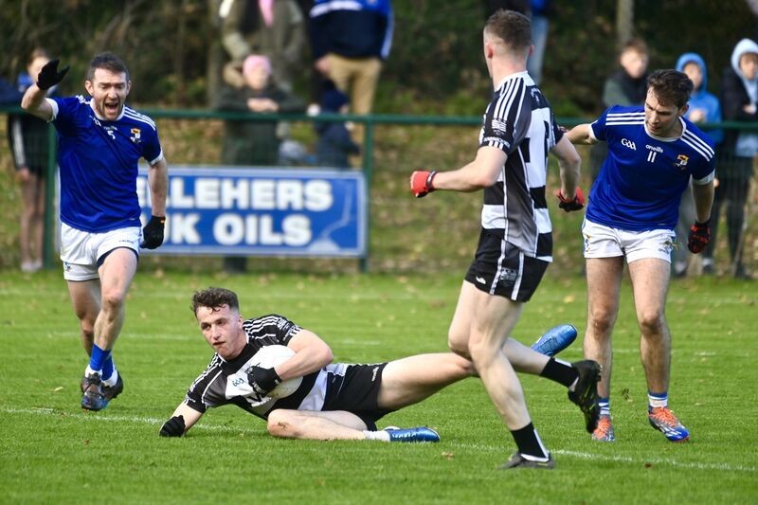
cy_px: 252
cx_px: 379
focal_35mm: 500
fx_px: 10525
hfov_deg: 4.1
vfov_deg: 2.7
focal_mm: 500
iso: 1600
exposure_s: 1/1600
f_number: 5.6
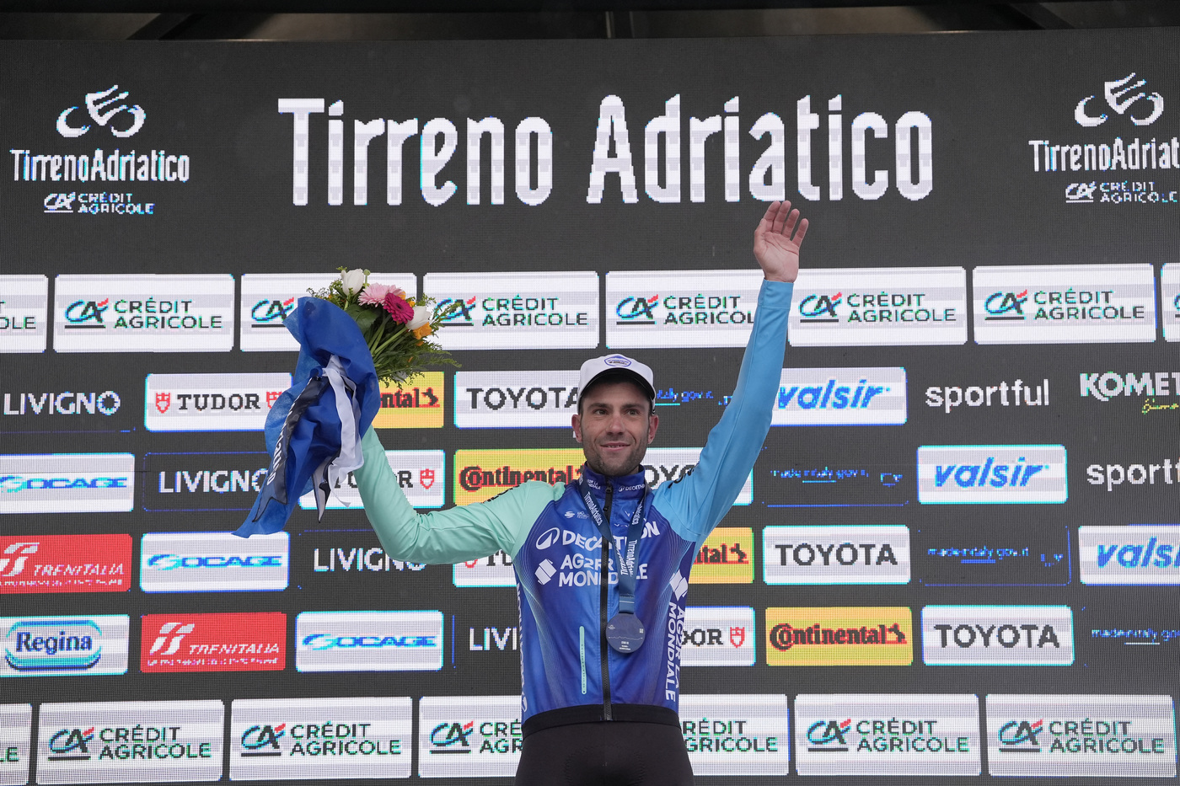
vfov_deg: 11.1
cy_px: 393
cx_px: 590
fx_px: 4064
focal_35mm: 124
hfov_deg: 16.5
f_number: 3.2
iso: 1600
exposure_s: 1/1000
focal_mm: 124
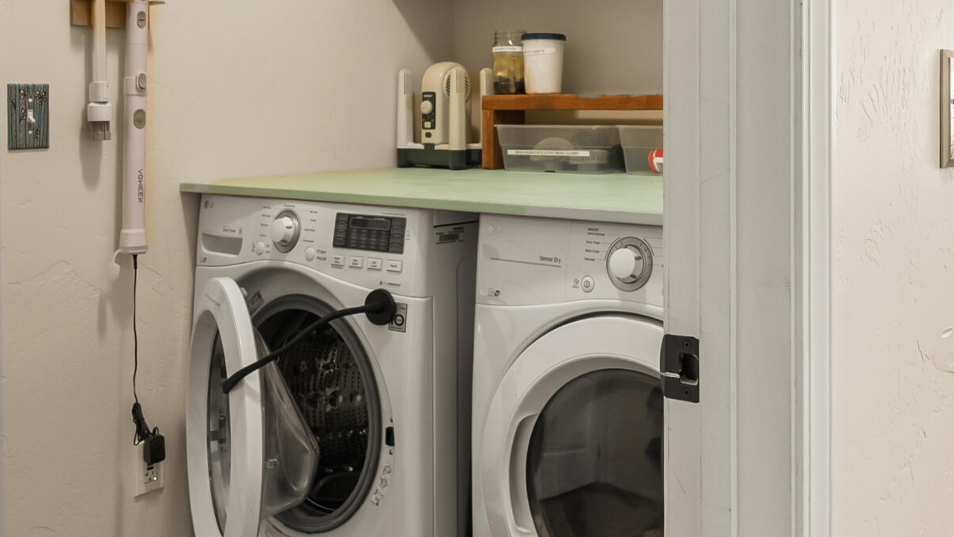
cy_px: 101
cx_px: 562
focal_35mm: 42
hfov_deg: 48.1
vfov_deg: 27.7
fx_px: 1062
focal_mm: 16
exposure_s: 1.3
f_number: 8
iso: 320
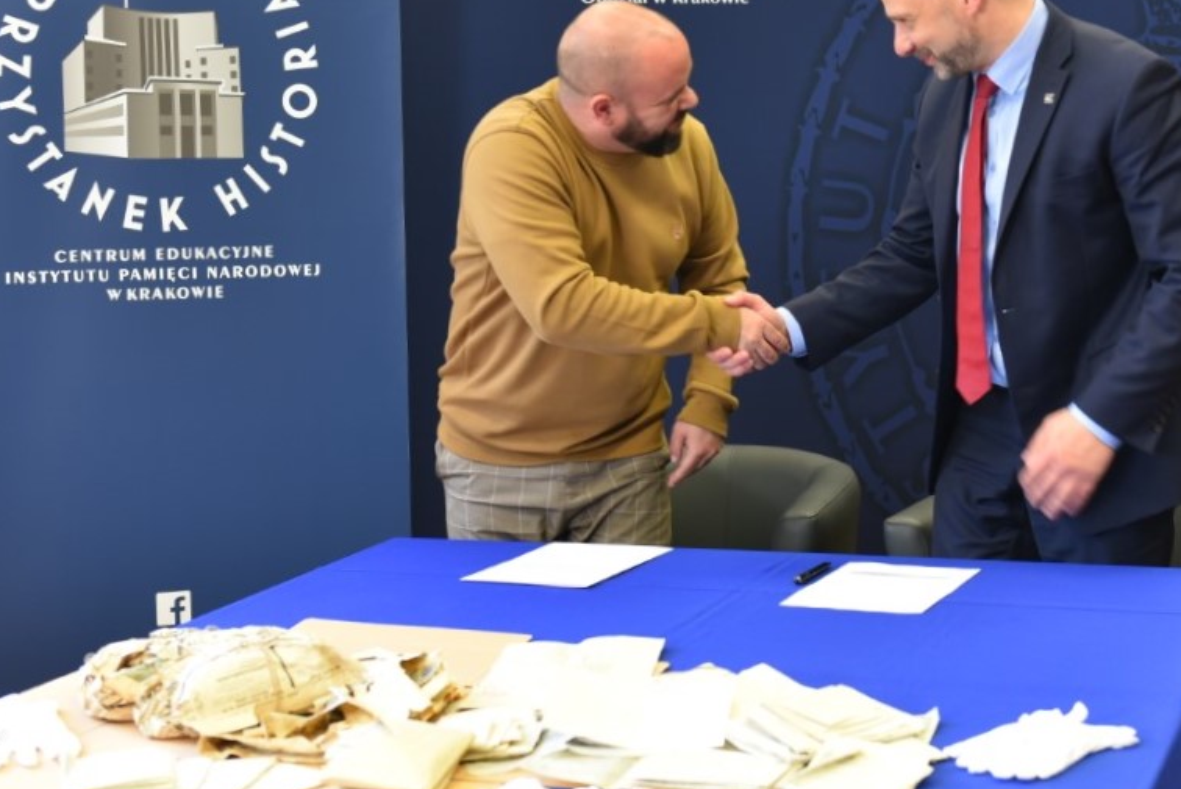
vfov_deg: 25.1
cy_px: 340
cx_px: 703
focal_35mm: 54
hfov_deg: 36.7
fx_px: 1772
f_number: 4
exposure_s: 1/60
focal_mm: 42
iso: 640
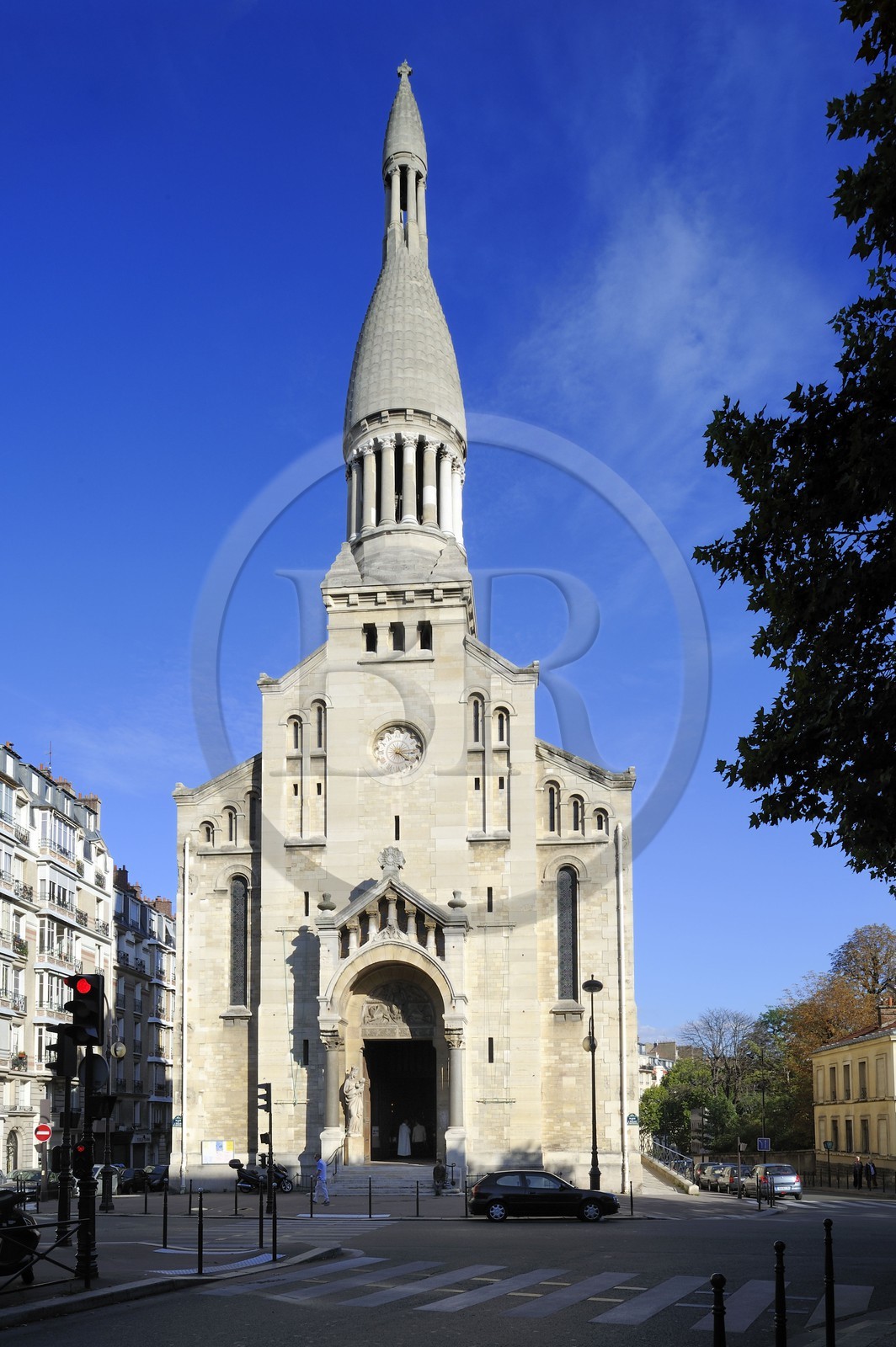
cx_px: 448
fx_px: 897
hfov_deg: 53.1
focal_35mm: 24
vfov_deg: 73.8
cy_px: 674
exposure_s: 1/160
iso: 200
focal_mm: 24
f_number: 13
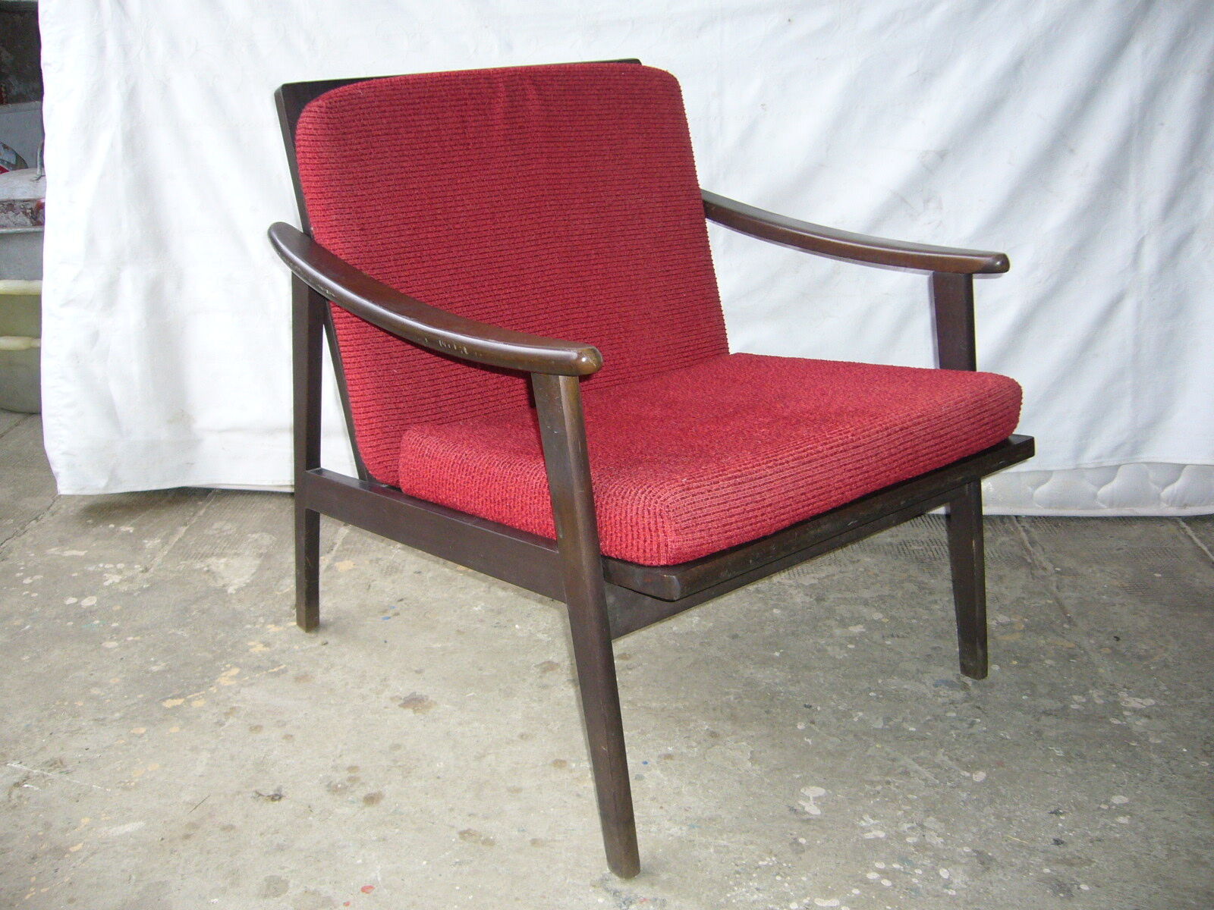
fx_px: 1227
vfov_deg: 40.7
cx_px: 607
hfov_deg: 52.6
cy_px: 455
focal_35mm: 35
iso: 160
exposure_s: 1/60
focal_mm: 5.8
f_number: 2.8
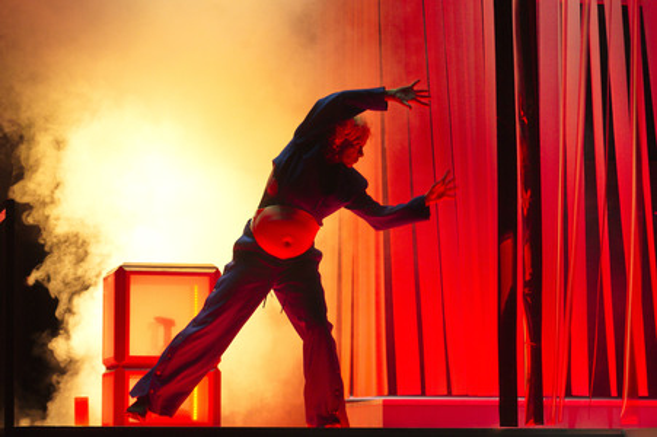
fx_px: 1568
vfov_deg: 15.9
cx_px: 328
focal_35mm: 86
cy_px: 218
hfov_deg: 23.7
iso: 1600
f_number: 4
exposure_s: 1/100
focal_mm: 86
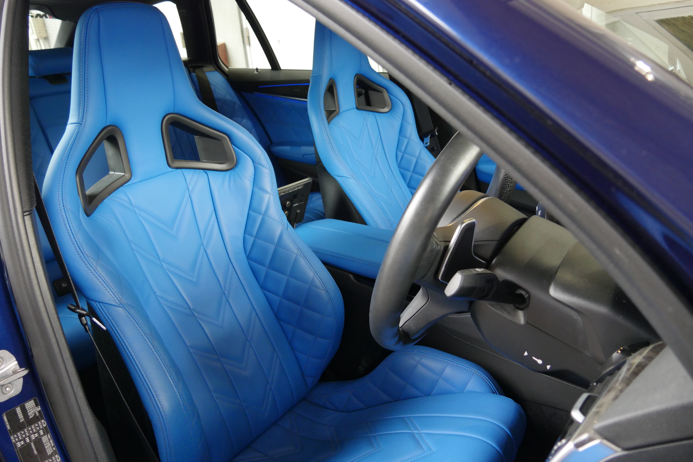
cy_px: 231
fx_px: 558
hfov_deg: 63.6
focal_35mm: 29
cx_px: 346
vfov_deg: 45.0
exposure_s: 1/40
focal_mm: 14
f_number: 3.5
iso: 800
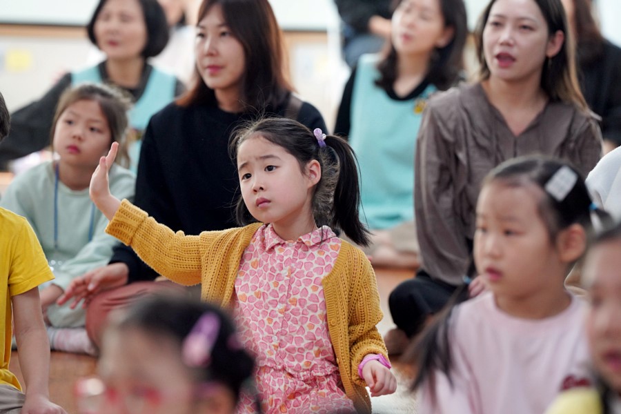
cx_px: 310
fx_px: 3450
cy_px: 207
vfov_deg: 6.9
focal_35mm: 200
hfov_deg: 10.3
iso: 2500
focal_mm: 200
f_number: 4
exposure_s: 1/250
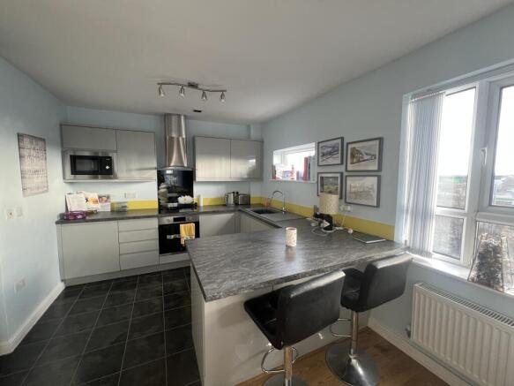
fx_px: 193
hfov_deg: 106.2
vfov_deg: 89.9
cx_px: 257
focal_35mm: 13
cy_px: 193
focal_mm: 1.57
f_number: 1.8
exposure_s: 1/99
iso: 160
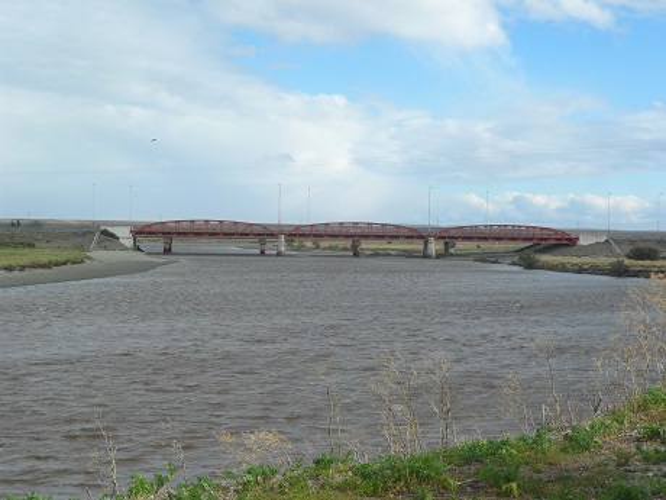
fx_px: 1212
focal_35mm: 63
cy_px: 250
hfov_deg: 30.7
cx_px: 333
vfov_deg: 23.3
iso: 80
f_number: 5.6
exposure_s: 1/350
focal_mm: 11.2
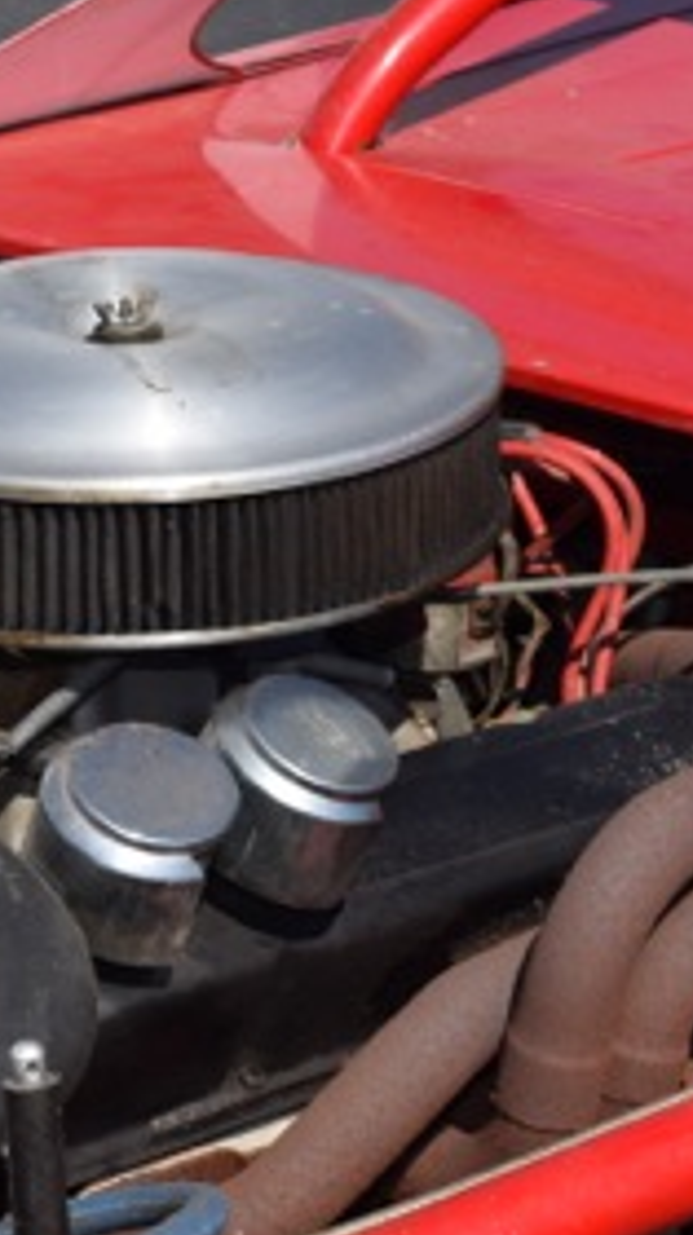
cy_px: 915
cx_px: 102
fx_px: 4945
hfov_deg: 8.0
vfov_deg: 14.2
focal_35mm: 151
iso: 100
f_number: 11
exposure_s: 1/200
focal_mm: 42
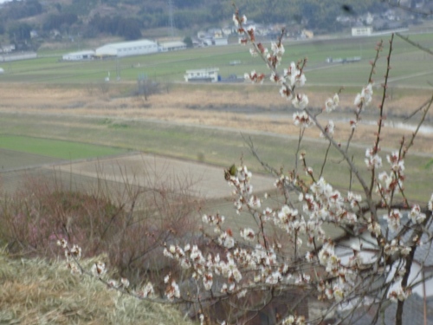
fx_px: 1401
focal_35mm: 112
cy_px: 162
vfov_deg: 13.2
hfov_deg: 17.6
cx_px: 216
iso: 200
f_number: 6.5
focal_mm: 20
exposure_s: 1/60
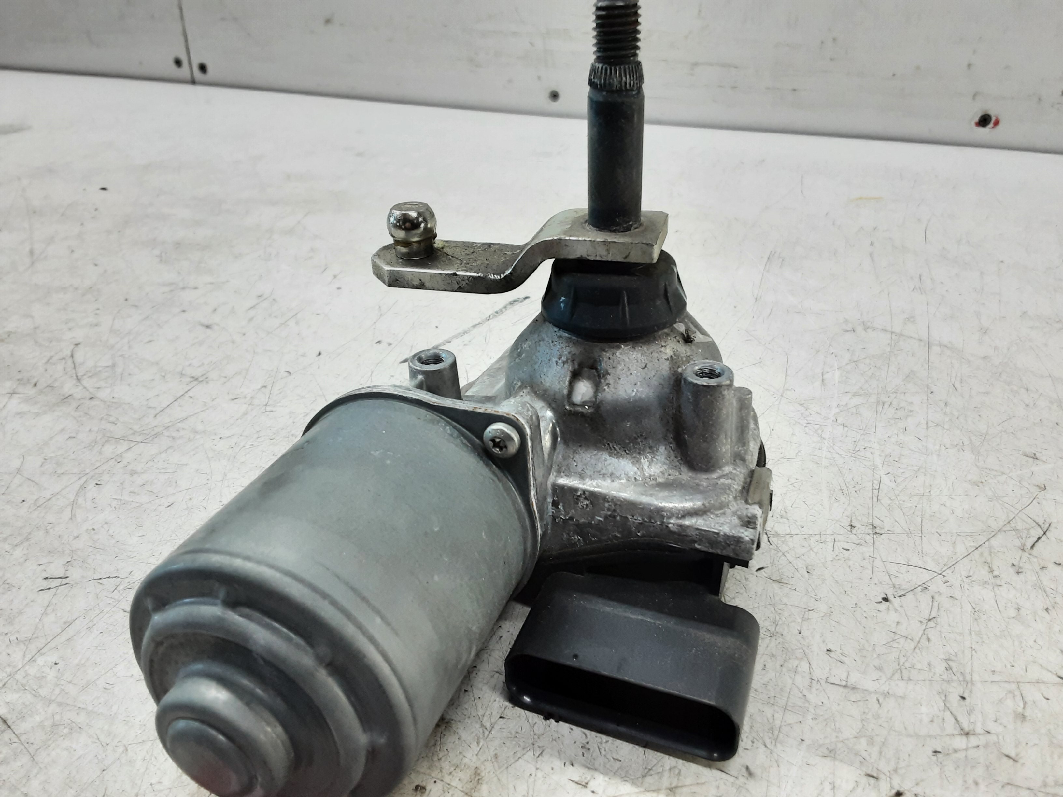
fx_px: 829
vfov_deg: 51.4
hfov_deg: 65.3
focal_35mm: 27
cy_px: 398
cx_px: 532
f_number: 1.9
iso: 100
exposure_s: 1/50
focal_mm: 2.91
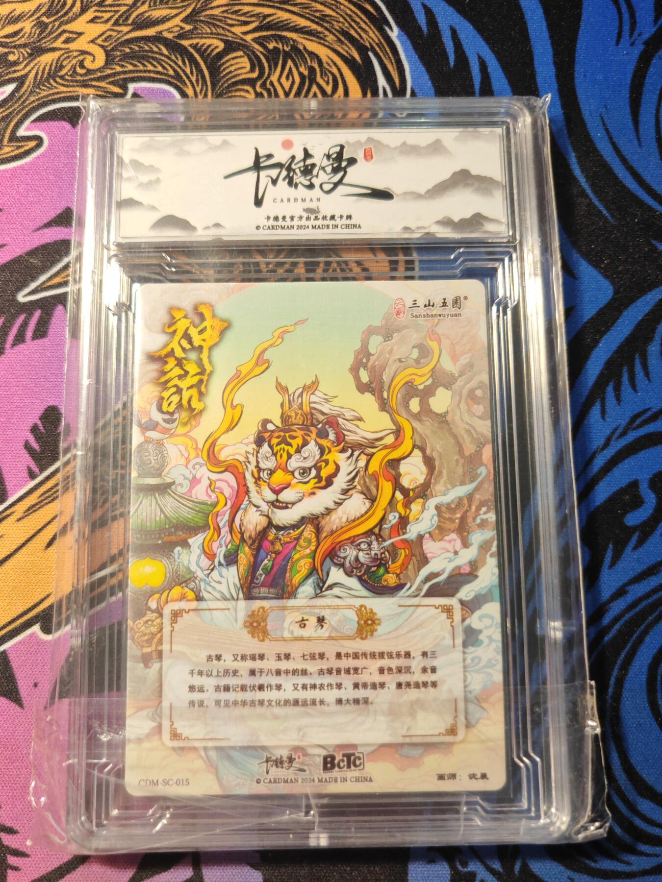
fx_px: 663
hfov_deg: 53.1
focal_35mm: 26
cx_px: 331
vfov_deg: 67.3
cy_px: 441
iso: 320
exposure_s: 1/50
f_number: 1.6
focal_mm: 5.4
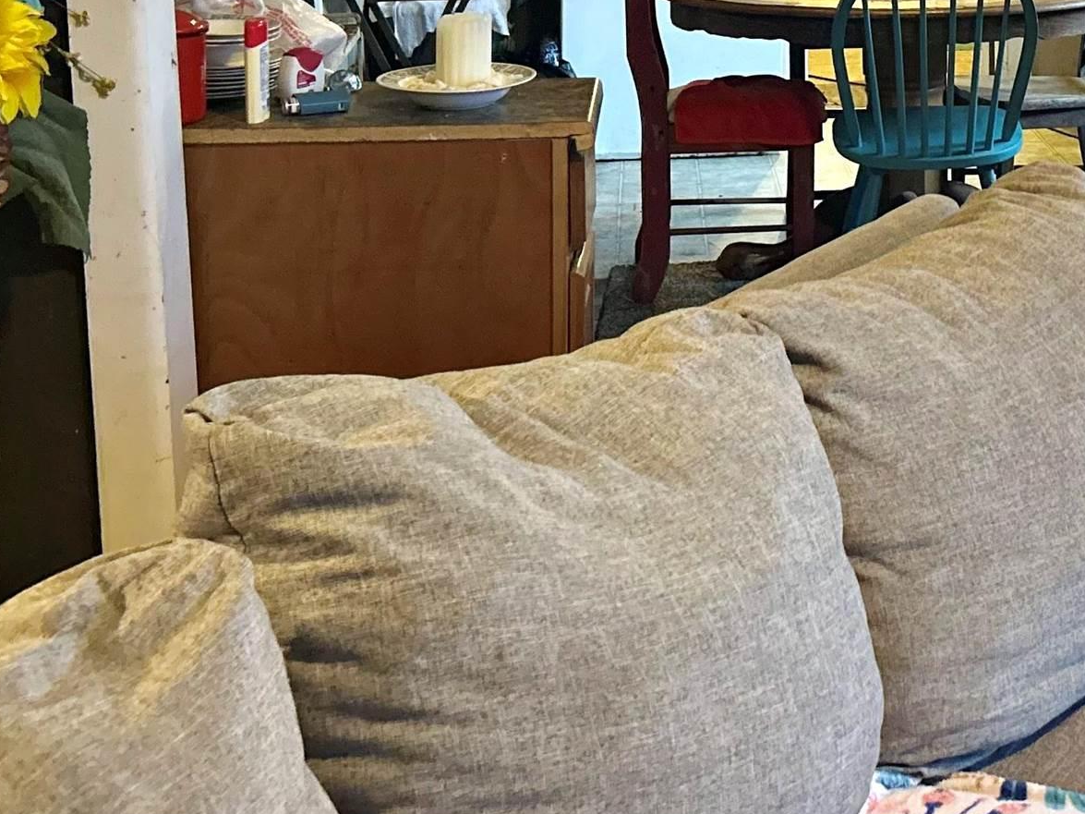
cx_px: 1057
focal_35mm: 68
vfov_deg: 20.6
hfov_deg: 27.1
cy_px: -78
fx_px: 2131
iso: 500
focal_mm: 5.7
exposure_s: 1/40
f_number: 1.5
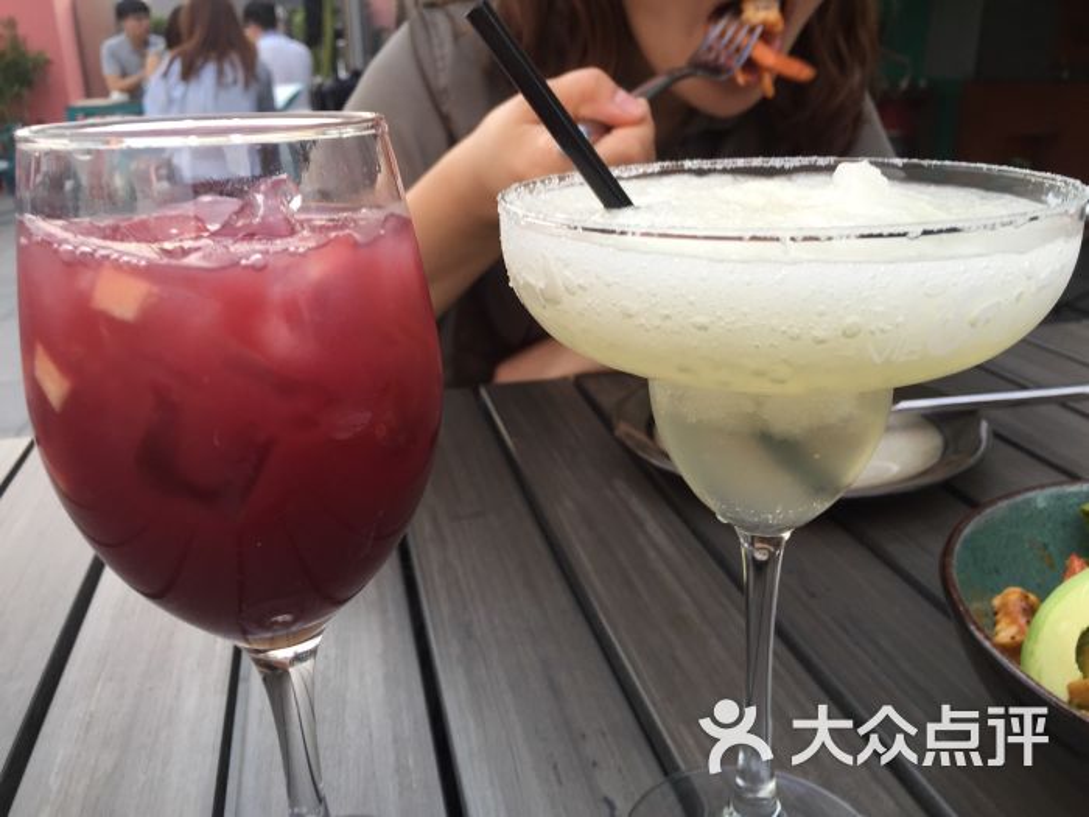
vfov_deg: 48.2
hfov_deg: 61.7
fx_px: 912
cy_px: 408
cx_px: 544
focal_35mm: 29
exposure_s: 1/50
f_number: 2.2
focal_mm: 4.15
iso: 40
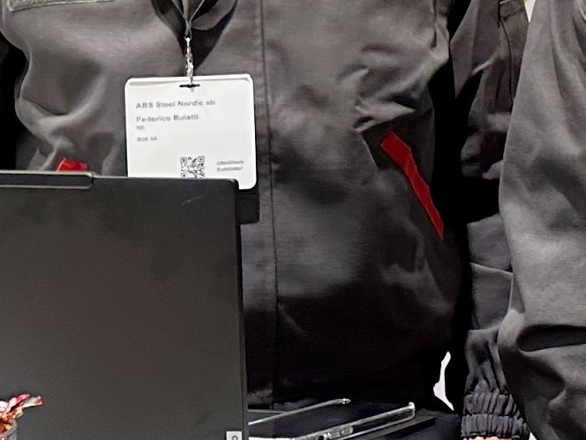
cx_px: 1336
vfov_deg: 11.5
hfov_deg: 12.6
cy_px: 11
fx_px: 2167
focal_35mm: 128
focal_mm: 6.86
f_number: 1.78
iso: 160
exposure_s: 1/100
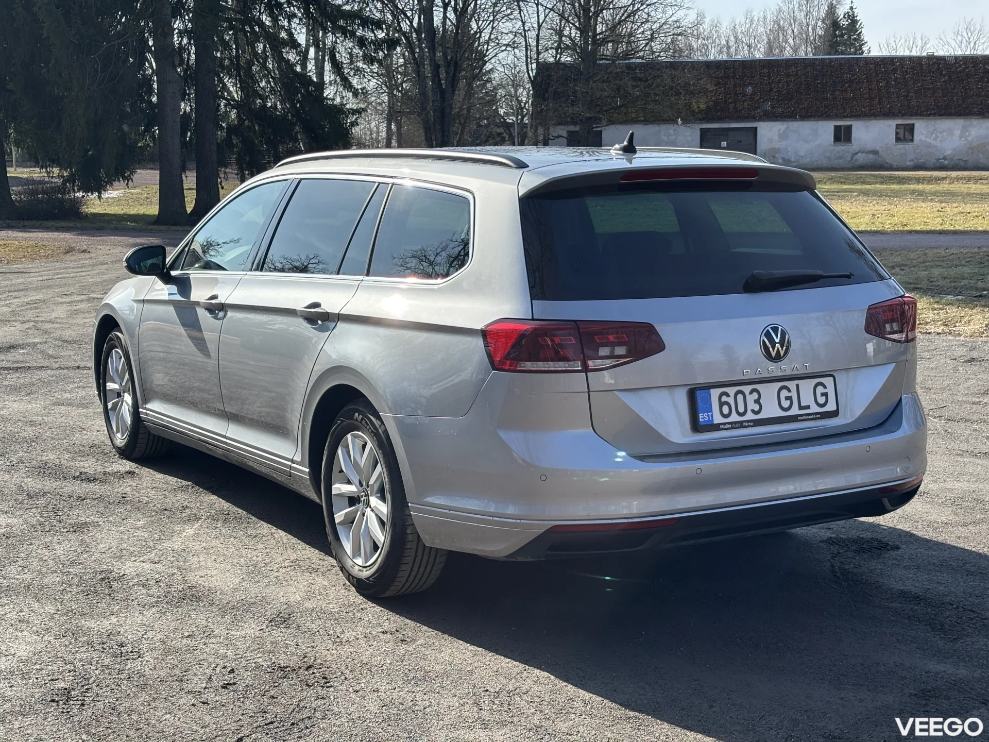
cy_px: 371
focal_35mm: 52
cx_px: 494
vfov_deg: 28.0
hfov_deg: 36.8
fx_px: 1486
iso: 32
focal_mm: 5.96
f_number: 1.6
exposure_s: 1/1616
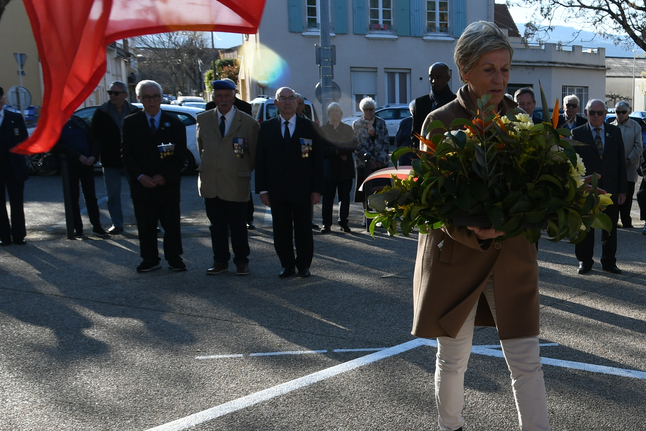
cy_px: 298
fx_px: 915
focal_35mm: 51
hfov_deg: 35.6
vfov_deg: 26.3
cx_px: 625
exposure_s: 1/250
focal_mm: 16
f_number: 5.6
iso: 180
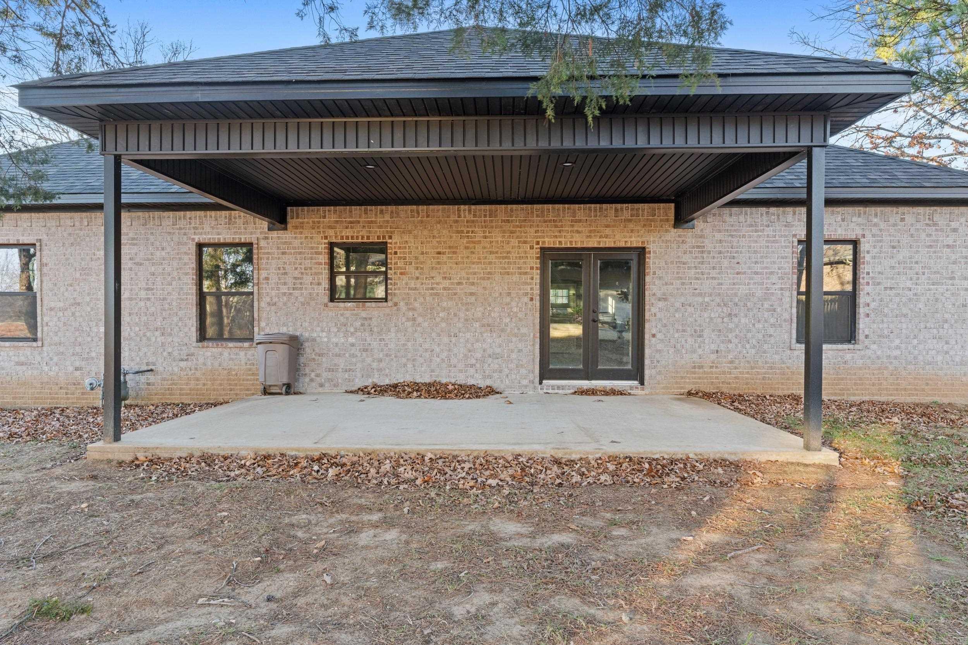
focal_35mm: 21
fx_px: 557
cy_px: 322
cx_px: 484
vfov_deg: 60.2
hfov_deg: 82.0
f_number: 9
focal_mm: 13.8
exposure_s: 1/4
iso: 200
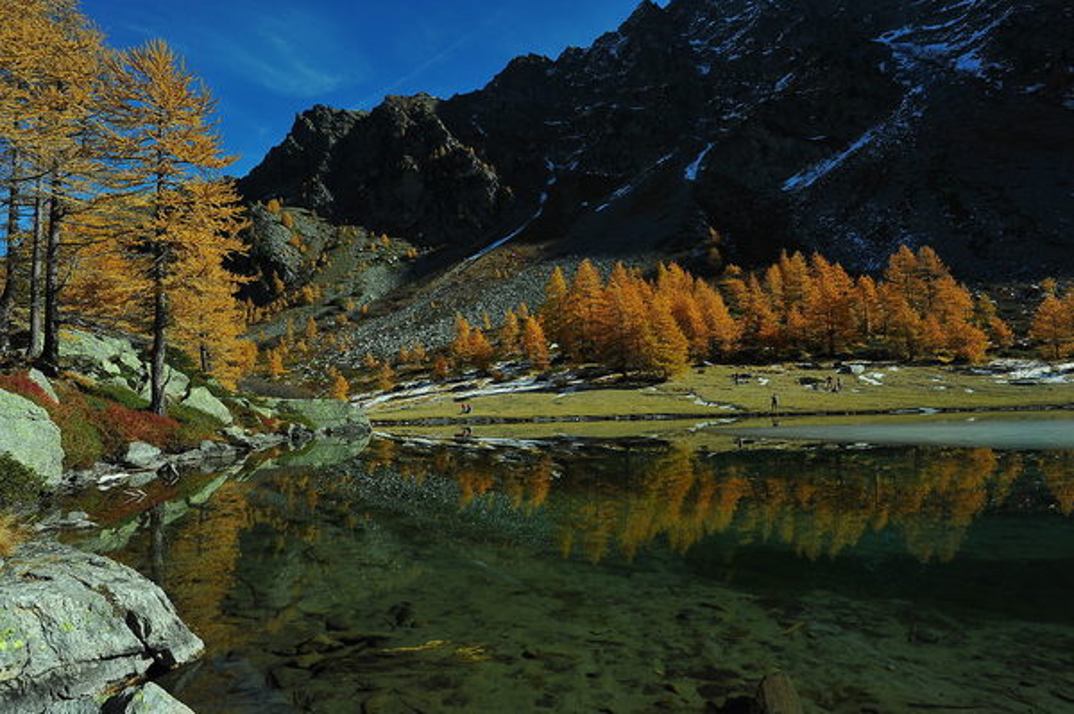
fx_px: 596
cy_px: 357
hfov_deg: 84.0
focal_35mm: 20
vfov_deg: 61.8
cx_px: 537
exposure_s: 1/320
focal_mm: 20
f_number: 9
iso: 200
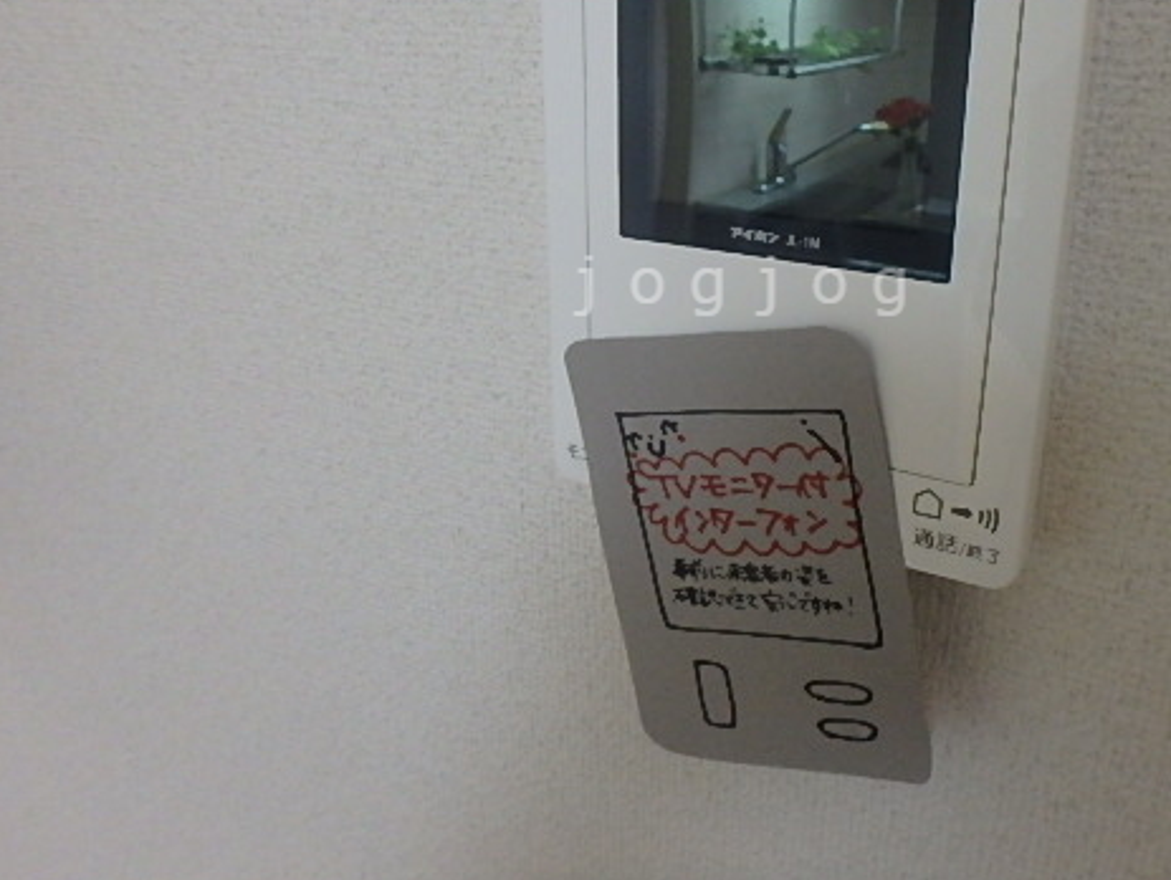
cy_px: 286
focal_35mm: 29
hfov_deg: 60.6
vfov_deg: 47.4
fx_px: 982
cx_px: 746
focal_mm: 3.7
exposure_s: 1/30
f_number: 3.5
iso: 500
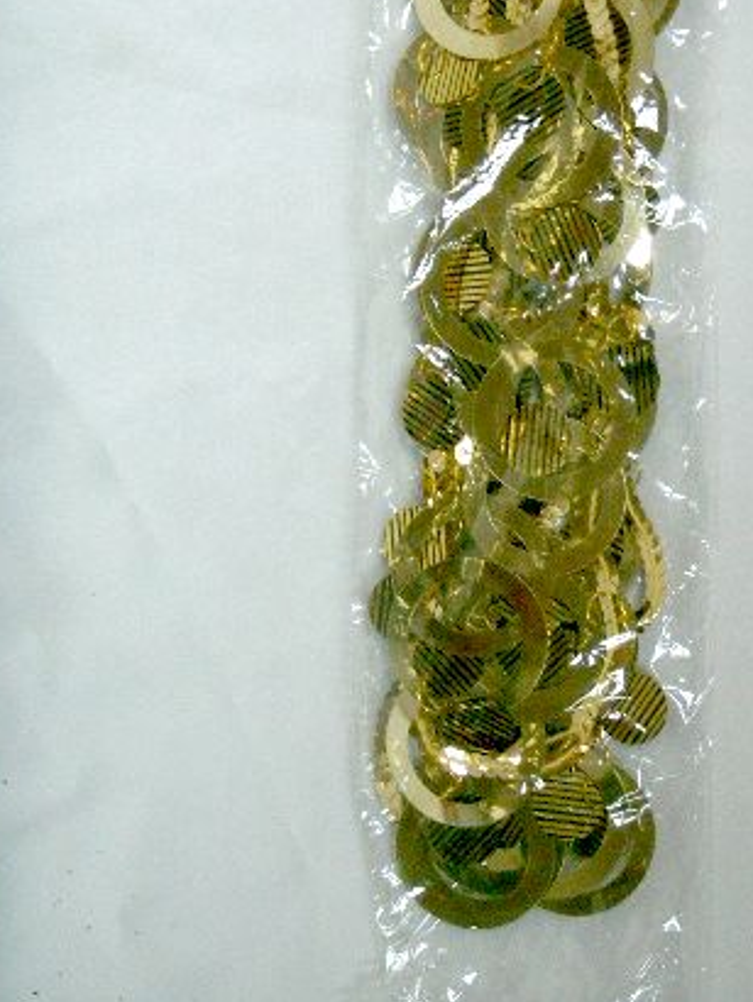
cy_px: 323
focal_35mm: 78
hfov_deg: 18.8
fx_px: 2260
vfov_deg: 24.9
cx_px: 565
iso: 150
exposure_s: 1/45
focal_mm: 8.8
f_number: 3.8
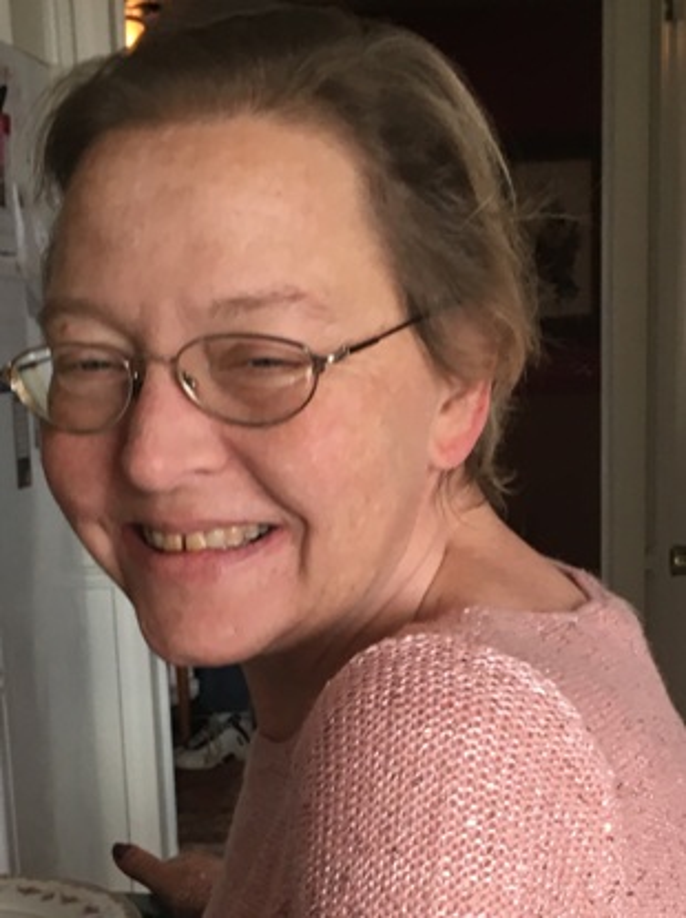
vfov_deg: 61.7
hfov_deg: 48.1
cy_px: 459
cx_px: 343
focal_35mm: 29
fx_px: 768
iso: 64
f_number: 2.2
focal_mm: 4.15
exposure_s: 1/30
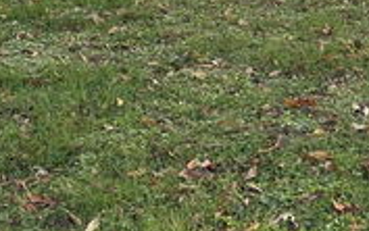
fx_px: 986
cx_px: 417
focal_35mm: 98
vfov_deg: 12.5
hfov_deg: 20.1
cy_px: -152
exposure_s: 1/740
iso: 80
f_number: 1.78
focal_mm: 6.86
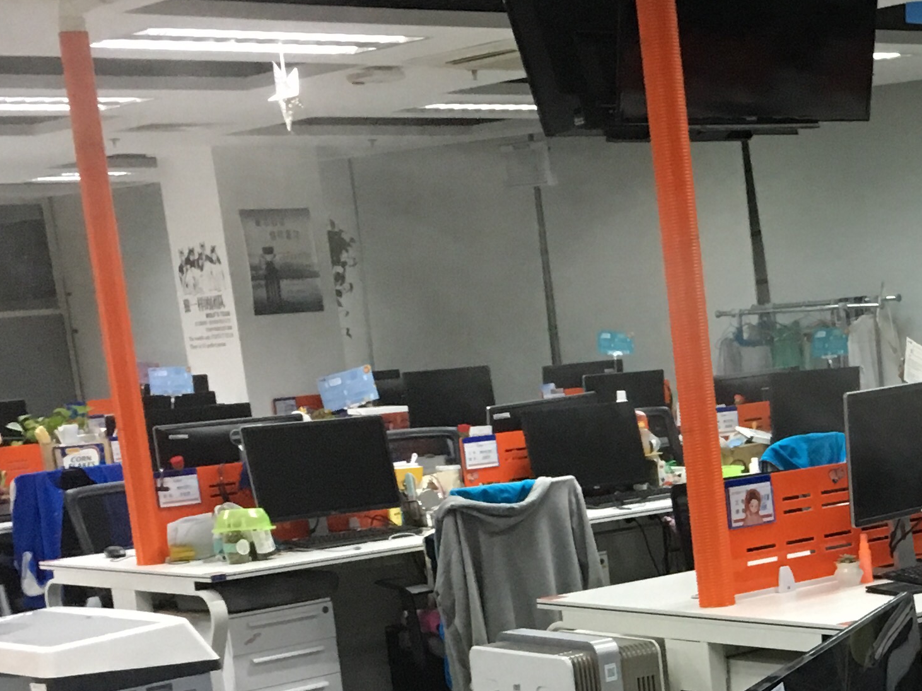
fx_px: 2130
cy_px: 745
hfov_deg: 23.0
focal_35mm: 80
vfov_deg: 17.8
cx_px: 1002
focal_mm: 4.15
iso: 250
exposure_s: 1/33
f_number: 2.2
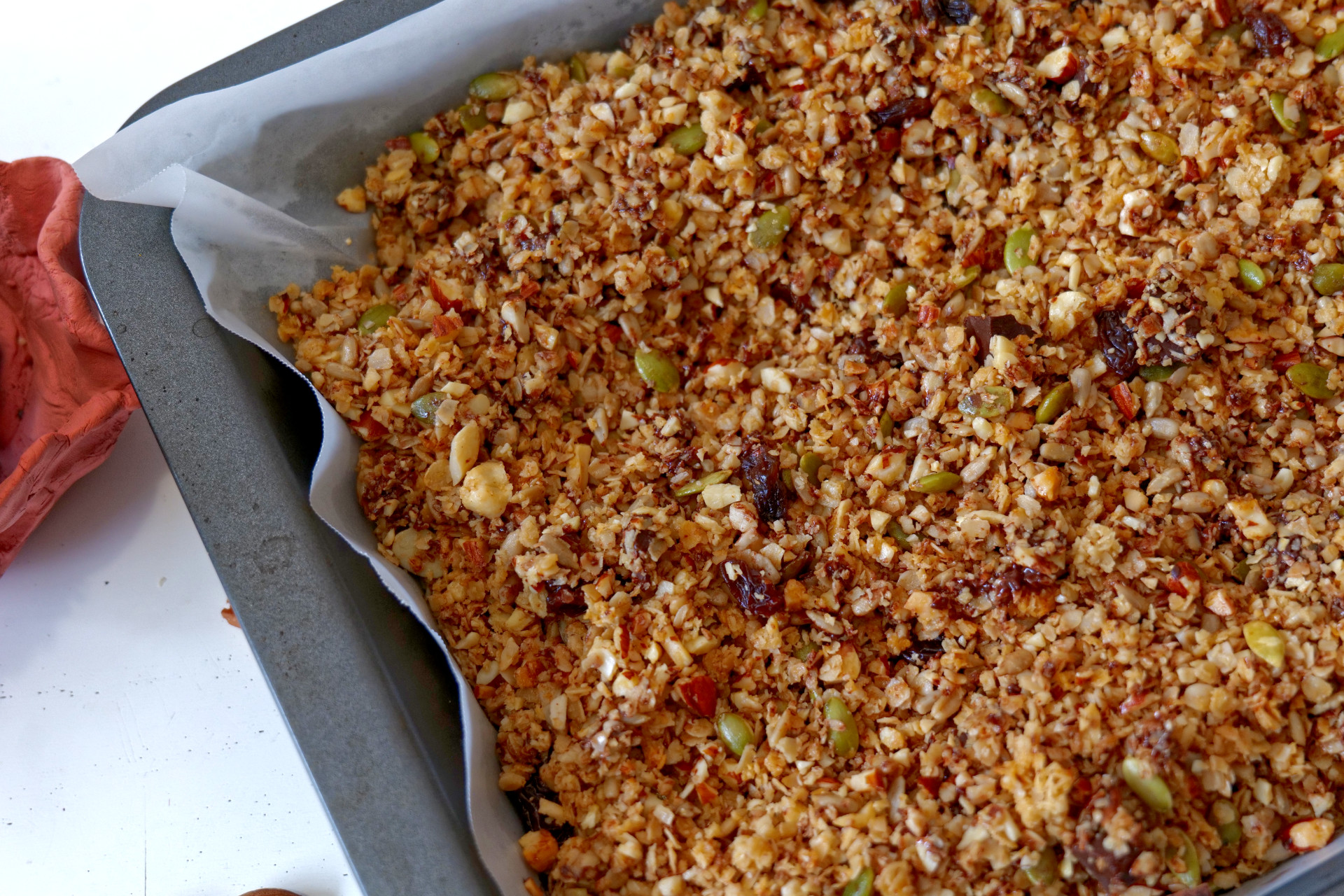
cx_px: 672
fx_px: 1792
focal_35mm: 48
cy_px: 448
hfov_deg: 41.1
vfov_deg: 28.1
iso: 1600
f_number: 5.6
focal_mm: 48
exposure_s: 1/80
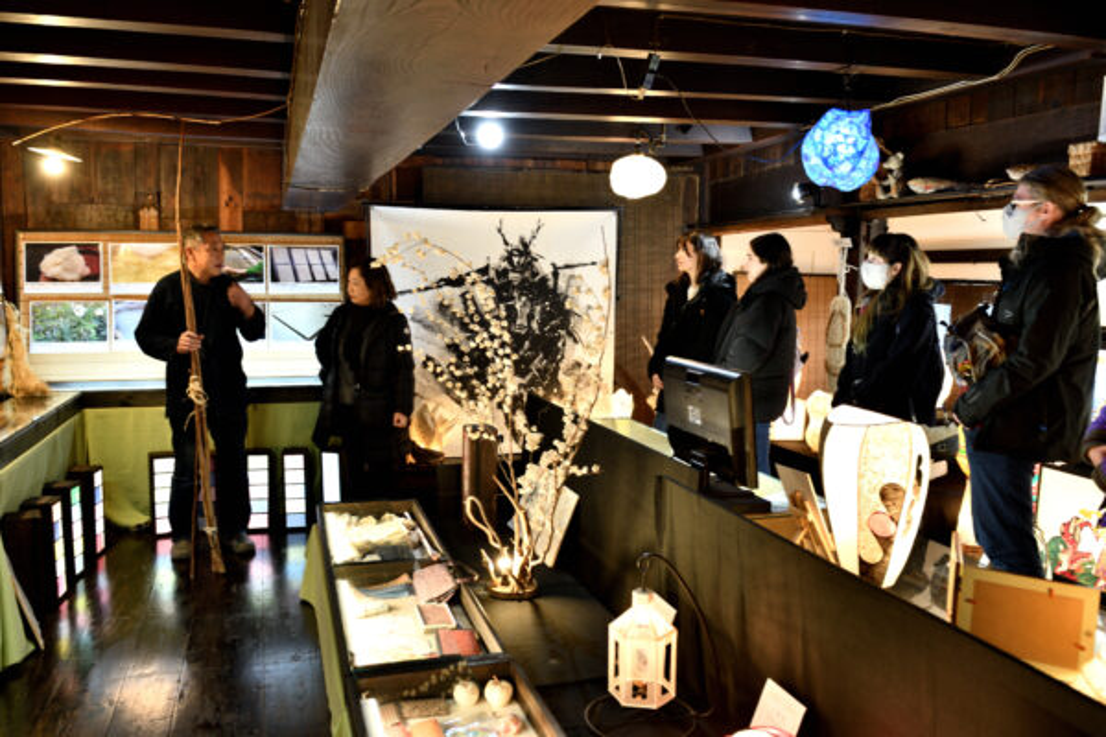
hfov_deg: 65.5
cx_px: 553
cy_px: 368
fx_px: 860
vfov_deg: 46.4
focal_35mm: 28
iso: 400
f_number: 4
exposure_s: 1/25
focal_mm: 24
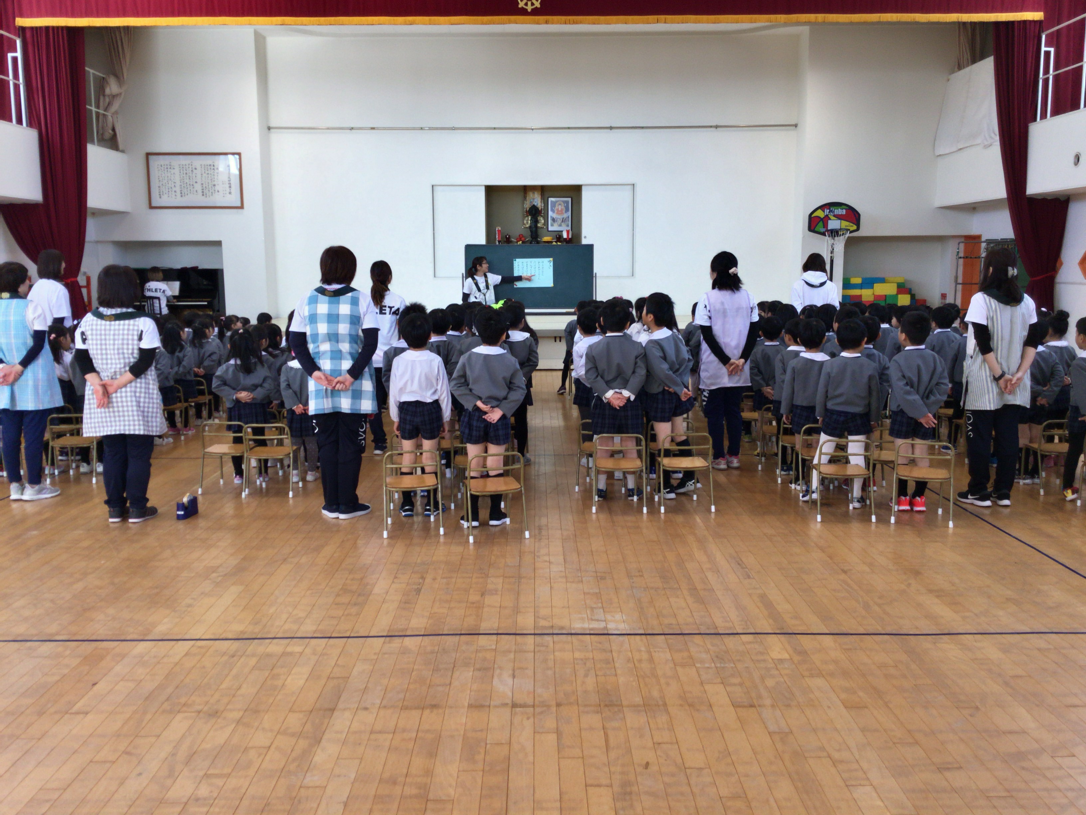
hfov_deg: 58.4
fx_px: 973
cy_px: 408
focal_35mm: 31
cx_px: 543
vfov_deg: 45.4
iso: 25
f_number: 2.4
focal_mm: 3.3
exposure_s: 1/60
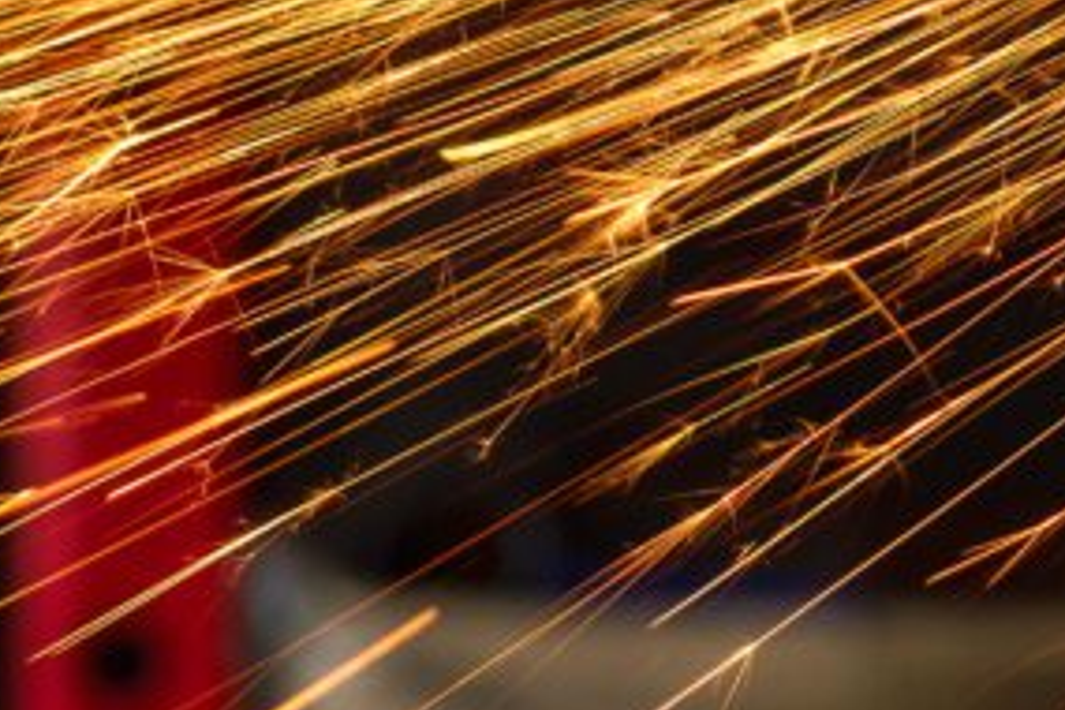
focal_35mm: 236
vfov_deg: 5.8
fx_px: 6981
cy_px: -178
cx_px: 1315
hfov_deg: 8.6
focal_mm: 35
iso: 320
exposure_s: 1/125
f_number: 4
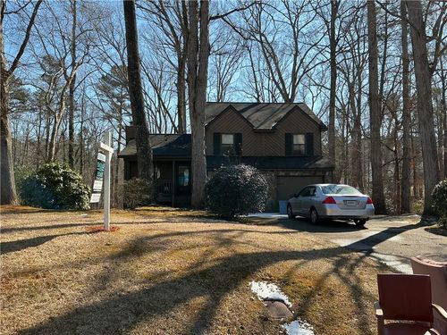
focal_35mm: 29
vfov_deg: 48.2
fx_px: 374
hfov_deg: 61.7
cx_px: 224
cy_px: 168
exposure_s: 1/842
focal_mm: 3
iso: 25
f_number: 1.8
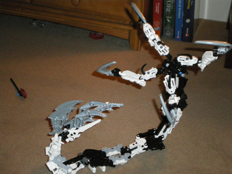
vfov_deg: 27.5
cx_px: 116
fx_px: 355
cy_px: 87
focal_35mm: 53
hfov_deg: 36.2
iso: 800
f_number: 3.9
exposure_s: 1/60
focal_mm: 9.3
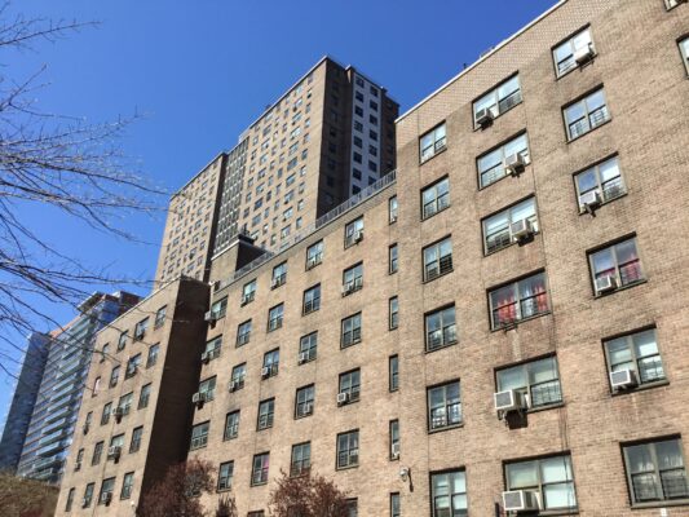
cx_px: 344
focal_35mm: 31
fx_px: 617
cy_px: 258
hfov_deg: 58.3
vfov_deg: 45.5
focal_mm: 3.3
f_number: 2.4
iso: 25
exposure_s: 1/840
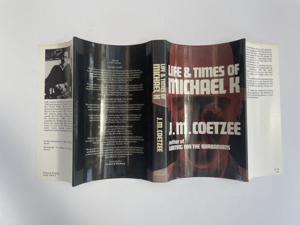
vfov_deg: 53.1
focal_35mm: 26
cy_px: 112
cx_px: 150
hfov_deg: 67.3
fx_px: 225
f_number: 1.6
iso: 32
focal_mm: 4.2
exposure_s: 1/673
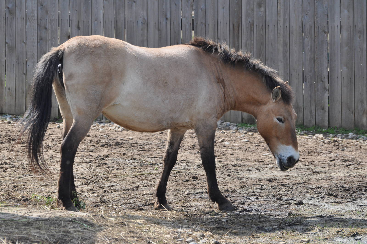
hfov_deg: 7.4
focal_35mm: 278
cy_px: 122
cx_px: 184
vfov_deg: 4.9
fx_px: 2826
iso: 400
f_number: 5
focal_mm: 185
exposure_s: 1/1000
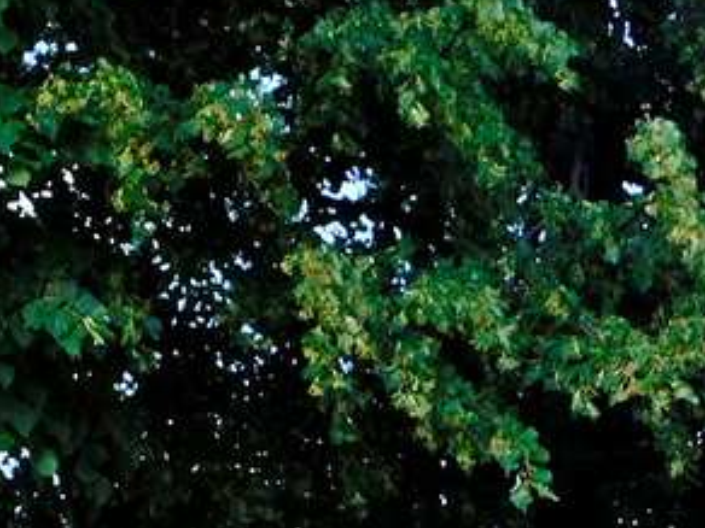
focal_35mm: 137
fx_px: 2790
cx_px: 140
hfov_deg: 14.3
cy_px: 834
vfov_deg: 10.4
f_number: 3.6
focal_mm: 7.1
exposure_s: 1/200
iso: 125
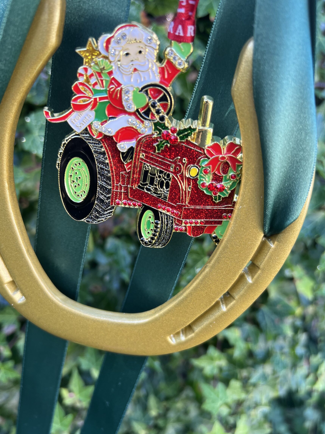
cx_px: 148
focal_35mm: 29
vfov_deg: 61.6
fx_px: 363
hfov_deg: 48.2
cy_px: 233
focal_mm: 5.7
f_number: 1.5
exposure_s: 1/121
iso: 40
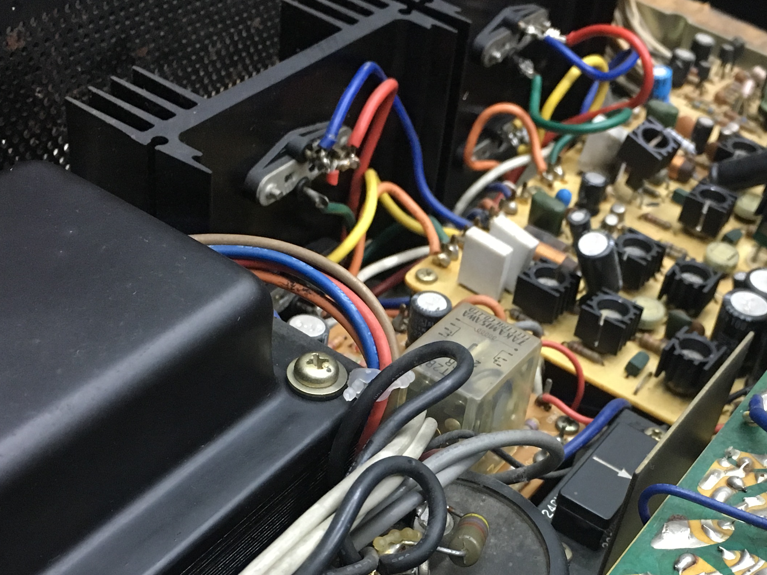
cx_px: 486
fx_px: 1219
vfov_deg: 26.1
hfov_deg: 34.7
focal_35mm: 55
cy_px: 451
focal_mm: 4.15
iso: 200
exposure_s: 1/17
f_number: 2.2
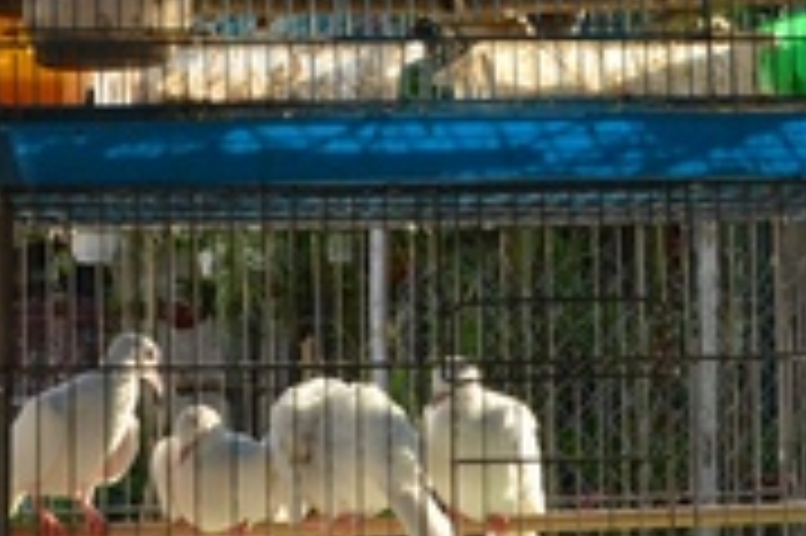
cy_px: 101
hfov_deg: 15.1
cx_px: 324
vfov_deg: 10.1
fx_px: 3038
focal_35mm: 136
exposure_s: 1/500
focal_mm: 25
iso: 800
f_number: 11
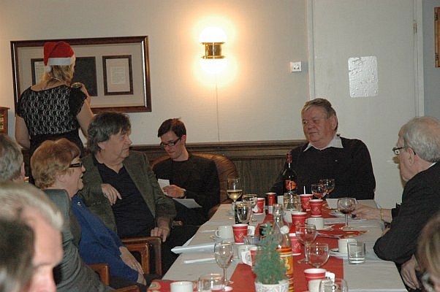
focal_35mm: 93
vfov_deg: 14.7
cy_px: 146
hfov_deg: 21.9
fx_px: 1135
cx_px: 220
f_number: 5
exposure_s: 1/60
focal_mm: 62
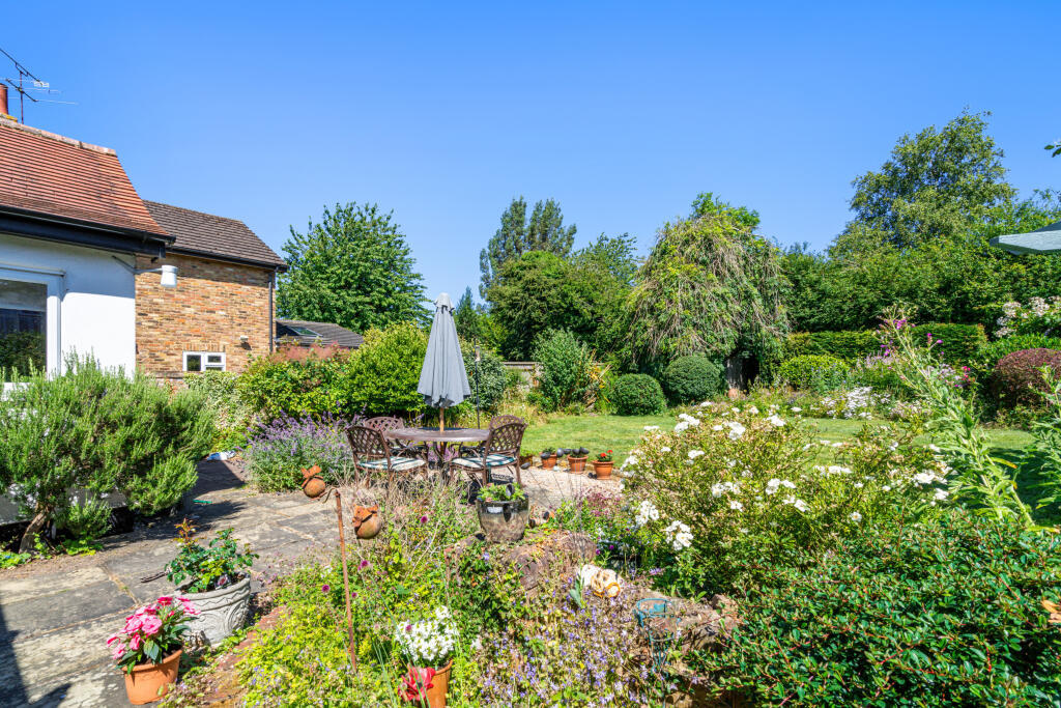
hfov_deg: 96.7
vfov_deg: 73.8
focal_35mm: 16
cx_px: 530
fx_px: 472
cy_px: 354
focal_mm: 16
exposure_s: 1/200
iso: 320
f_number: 13
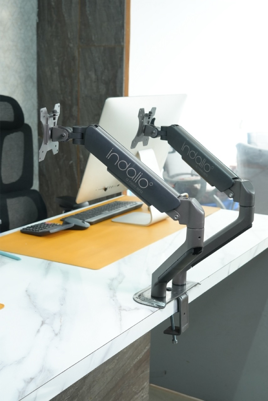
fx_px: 558
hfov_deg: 27.0
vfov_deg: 39.6
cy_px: 200
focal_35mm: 50
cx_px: 134
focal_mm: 50
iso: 2000
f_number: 8
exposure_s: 1/60
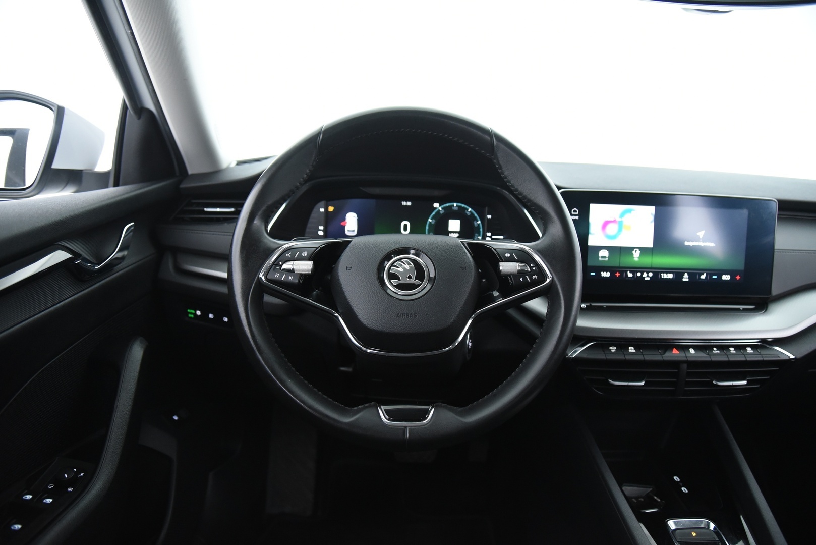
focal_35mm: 24
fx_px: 544
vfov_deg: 53.2
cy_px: 272
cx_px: 408
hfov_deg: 73.7
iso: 4000
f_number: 4
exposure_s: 1/20
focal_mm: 24
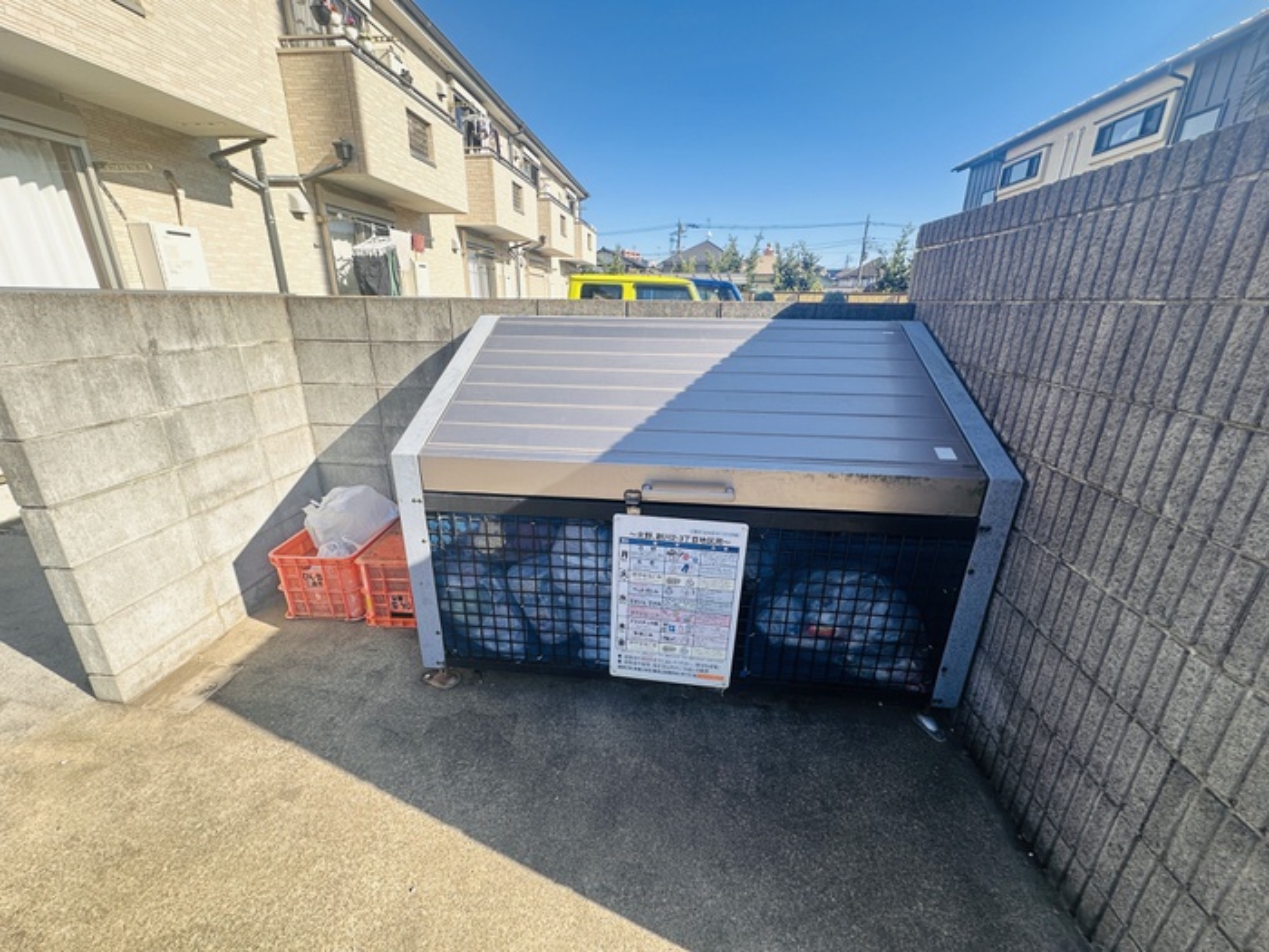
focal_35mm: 14
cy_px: 476
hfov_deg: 102.1
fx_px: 513
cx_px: 634
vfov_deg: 85.7
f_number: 2.2
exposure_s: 1/561
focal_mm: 2.22
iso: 40
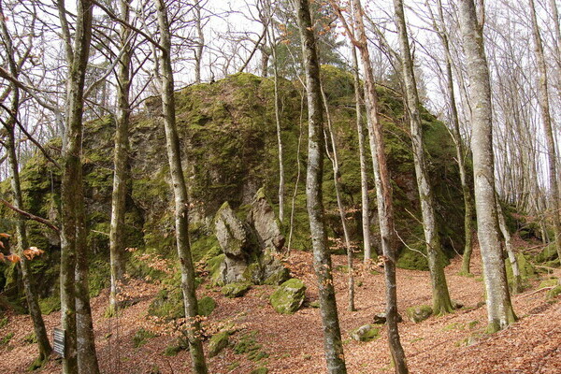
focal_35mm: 27
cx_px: 280
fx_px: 421
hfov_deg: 67.4
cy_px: 187
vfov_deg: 47.9
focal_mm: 18
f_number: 6.3
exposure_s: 1/125
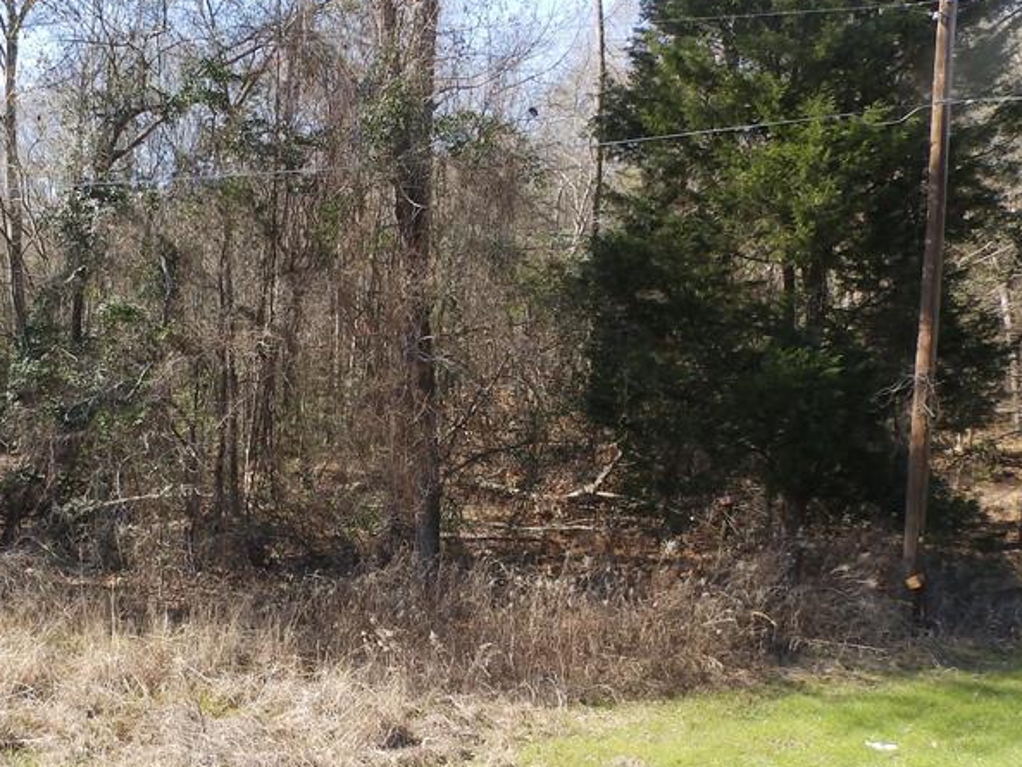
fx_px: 1122
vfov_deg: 37.5
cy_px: 472
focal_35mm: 38
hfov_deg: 46.3
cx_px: 200
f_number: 4.5
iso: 80
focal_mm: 4
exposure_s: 1/160
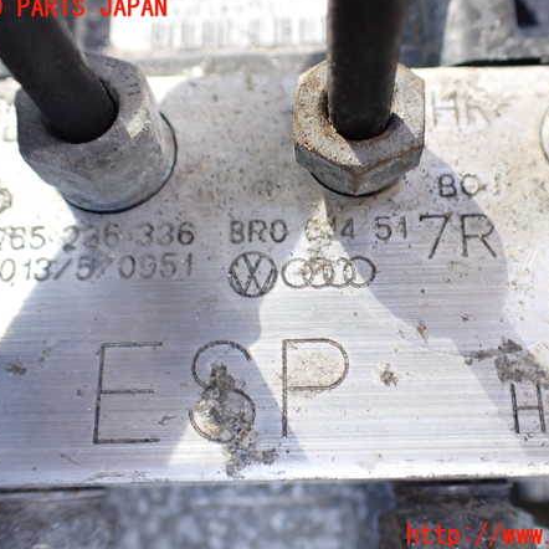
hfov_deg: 45.9
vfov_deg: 46.0
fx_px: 646
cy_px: 272
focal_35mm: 36
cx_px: 314
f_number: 2.3
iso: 320
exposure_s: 1/125
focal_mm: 5.4
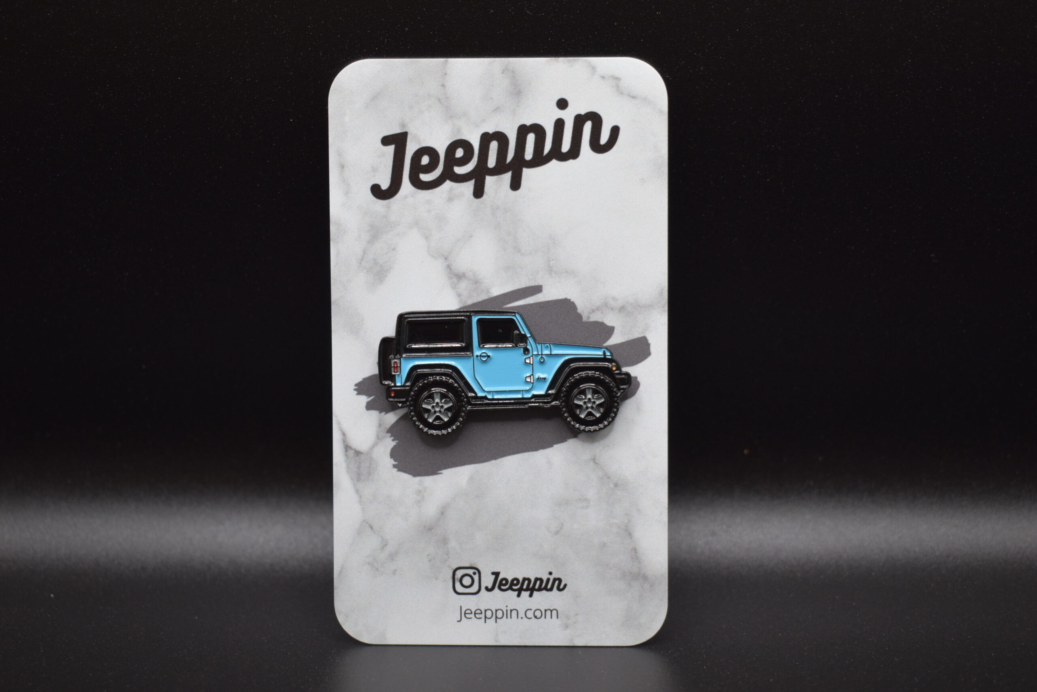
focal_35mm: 57
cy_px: 346
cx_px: 518
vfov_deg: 23.8
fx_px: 1642
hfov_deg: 35.0
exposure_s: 1/125
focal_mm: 38
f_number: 4.8
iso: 320
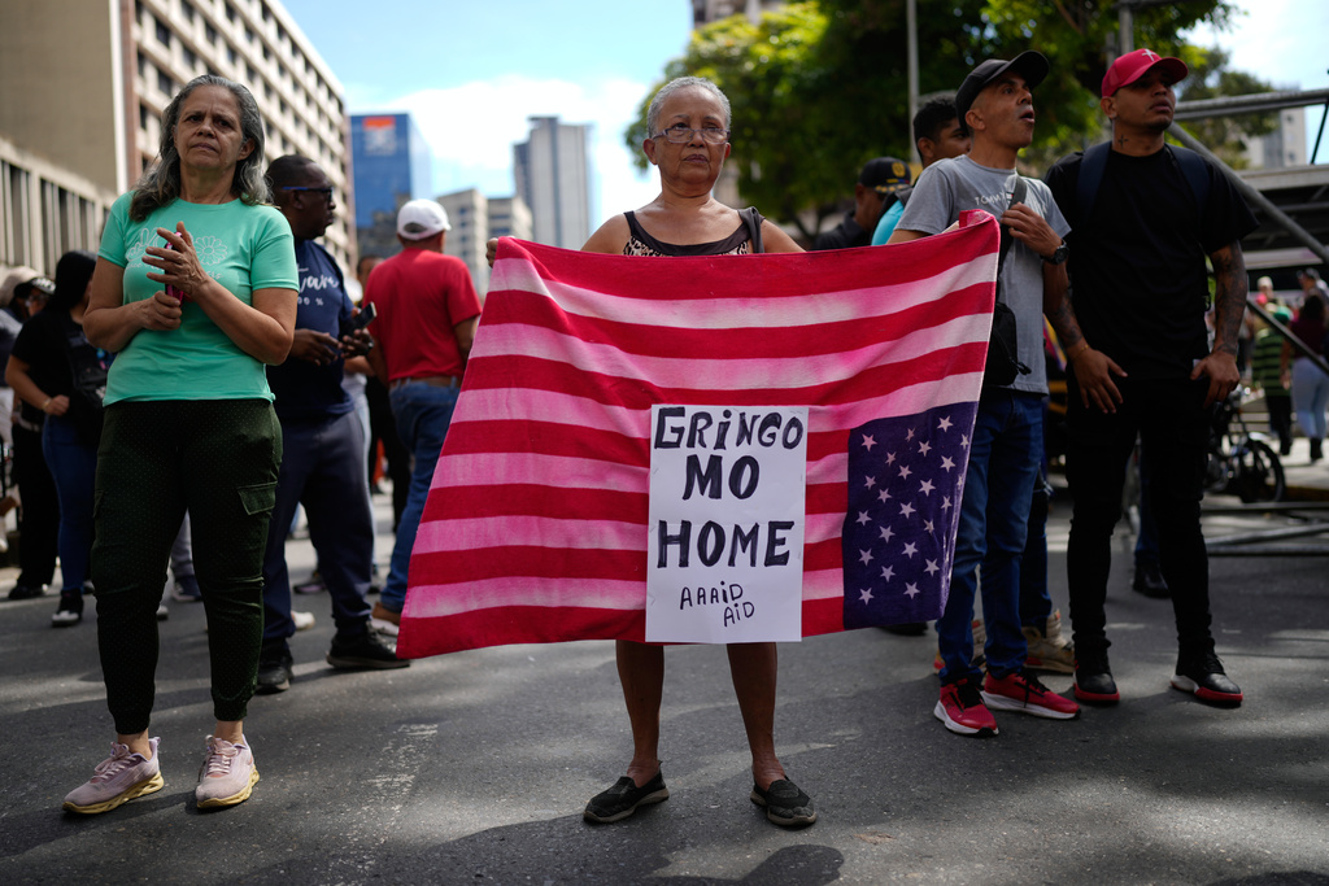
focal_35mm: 35
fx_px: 1292
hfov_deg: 54.4
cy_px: 443
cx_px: 664
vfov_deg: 37.9
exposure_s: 1/1250
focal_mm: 35
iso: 50
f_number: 1.4
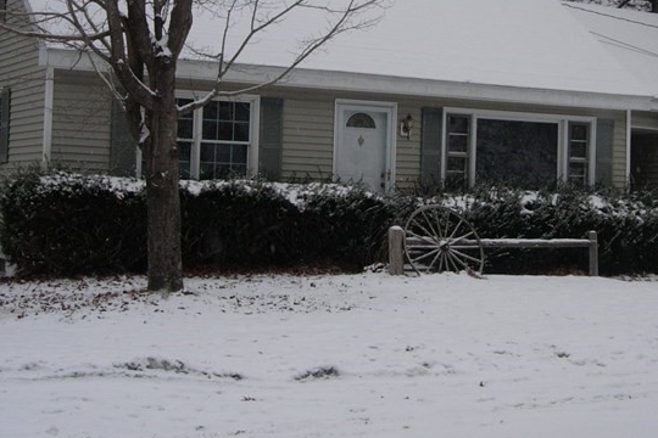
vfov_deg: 18.1
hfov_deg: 26.9
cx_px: 395
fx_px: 1371
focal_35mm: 75
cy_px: 111
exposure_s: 1/264
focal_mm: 7.8
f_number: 2.8
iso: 64
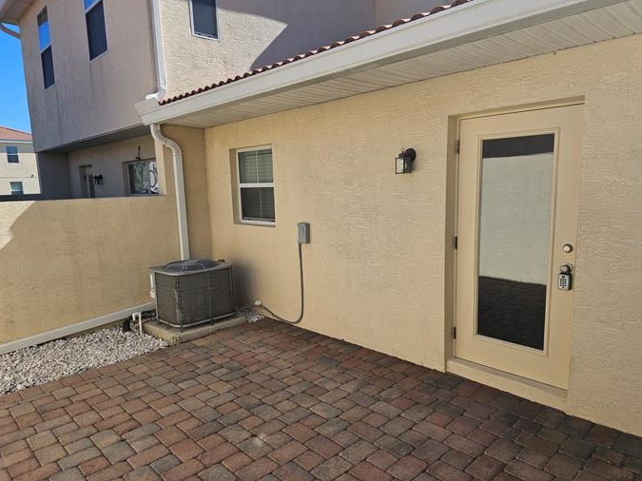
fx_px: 445
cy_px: 243
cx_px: 324
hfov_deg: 71.6
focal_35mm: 24
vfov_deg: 56.8
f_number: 1.7
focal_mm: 6.3
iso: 10
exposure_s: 1/562
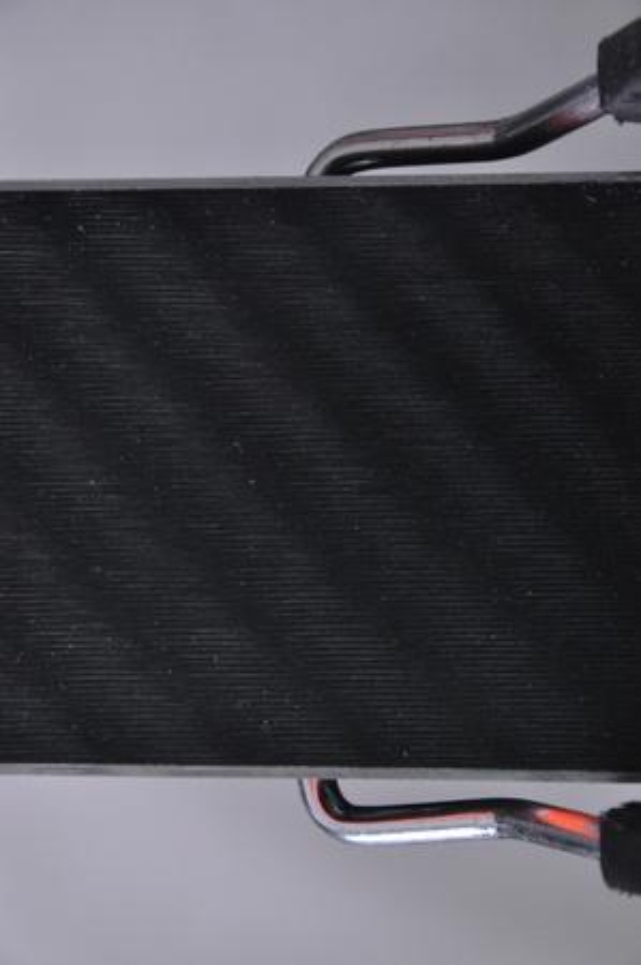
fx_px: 4216
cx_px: 320
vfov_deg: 13.1
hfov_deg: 8.7
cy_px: 482
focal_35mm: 158
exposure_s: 1/125
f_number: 9.5
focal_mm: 105
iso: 3200
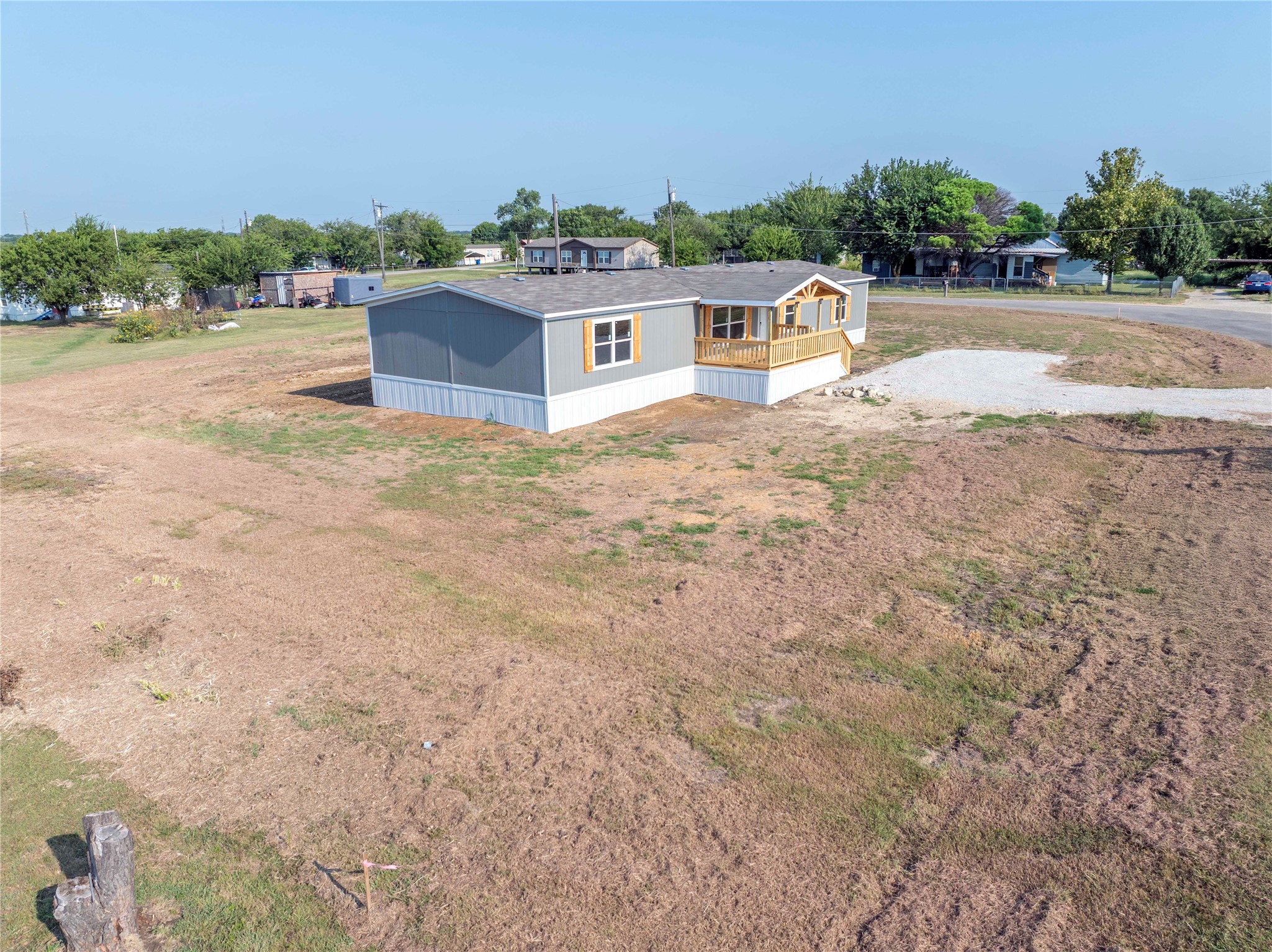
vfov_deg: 56.8
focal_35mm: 24
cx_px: 636
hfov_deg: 71.6
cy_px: 476
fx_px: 881
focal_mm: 12.29
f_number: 2.8
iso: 100
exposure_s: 1/240
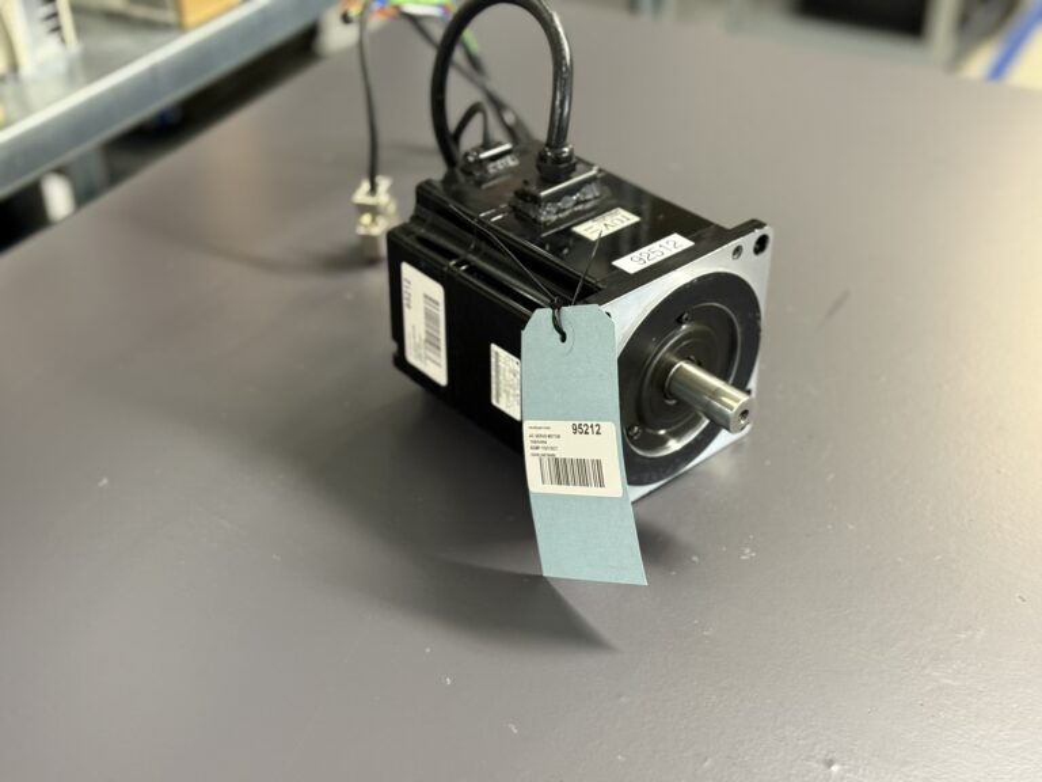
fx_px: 1445
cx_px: 521
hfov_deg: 39.7
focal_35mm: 48
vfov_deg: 30.3
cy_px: 391
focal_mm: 6.76
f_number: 1.78
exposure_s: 1/33
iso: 320
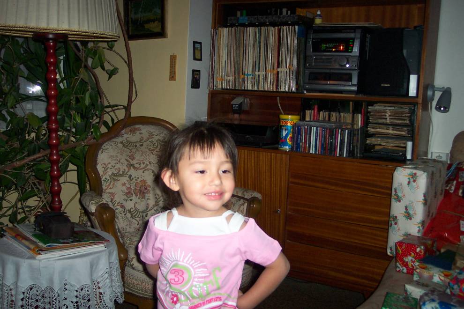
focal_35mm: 38
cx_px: 232
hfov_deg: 50.7
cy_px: 154
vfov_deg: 35.1
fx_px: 490
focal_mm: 8
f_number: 2.8
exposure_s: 1/30
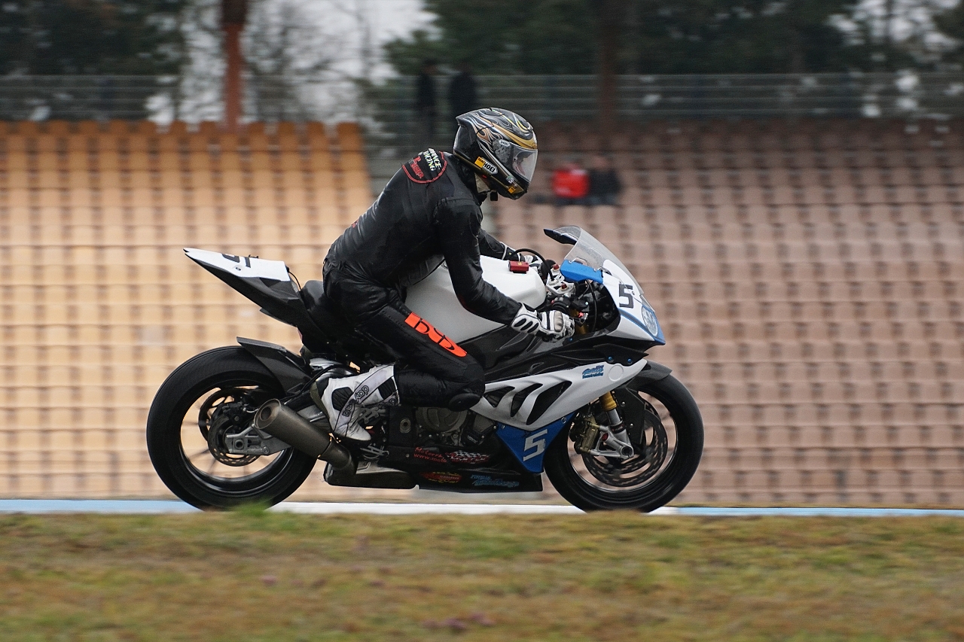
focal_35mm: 315
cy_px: 321
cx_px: 482
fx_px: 8433
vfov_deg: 4.4
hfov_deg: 6.5
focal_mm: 210
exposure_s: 1/640
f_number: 6.3
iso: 400
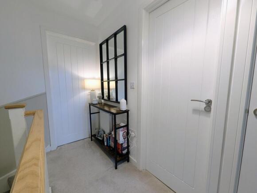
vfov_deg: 90.1
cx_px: 128
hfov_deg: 106.1
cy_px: 96
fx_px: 97
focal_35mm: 13
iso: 63
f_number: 2.2
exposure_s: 1/23.8
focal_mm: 1.95
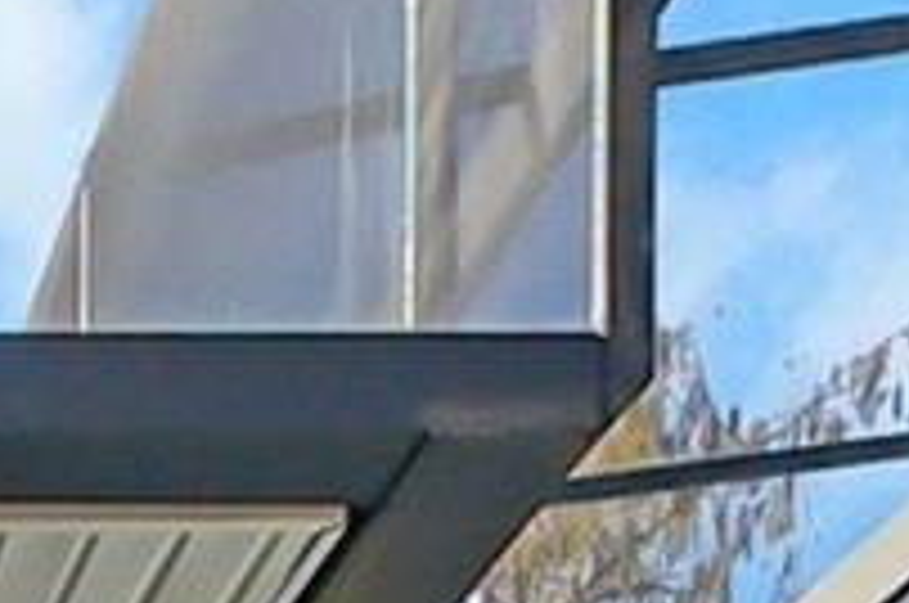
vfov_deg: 8.9
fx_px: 3000
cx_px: -405
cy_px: 1908
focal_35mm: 119
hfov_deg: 16.0
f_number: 7.1
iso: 200
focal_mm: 10
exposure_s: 1/320
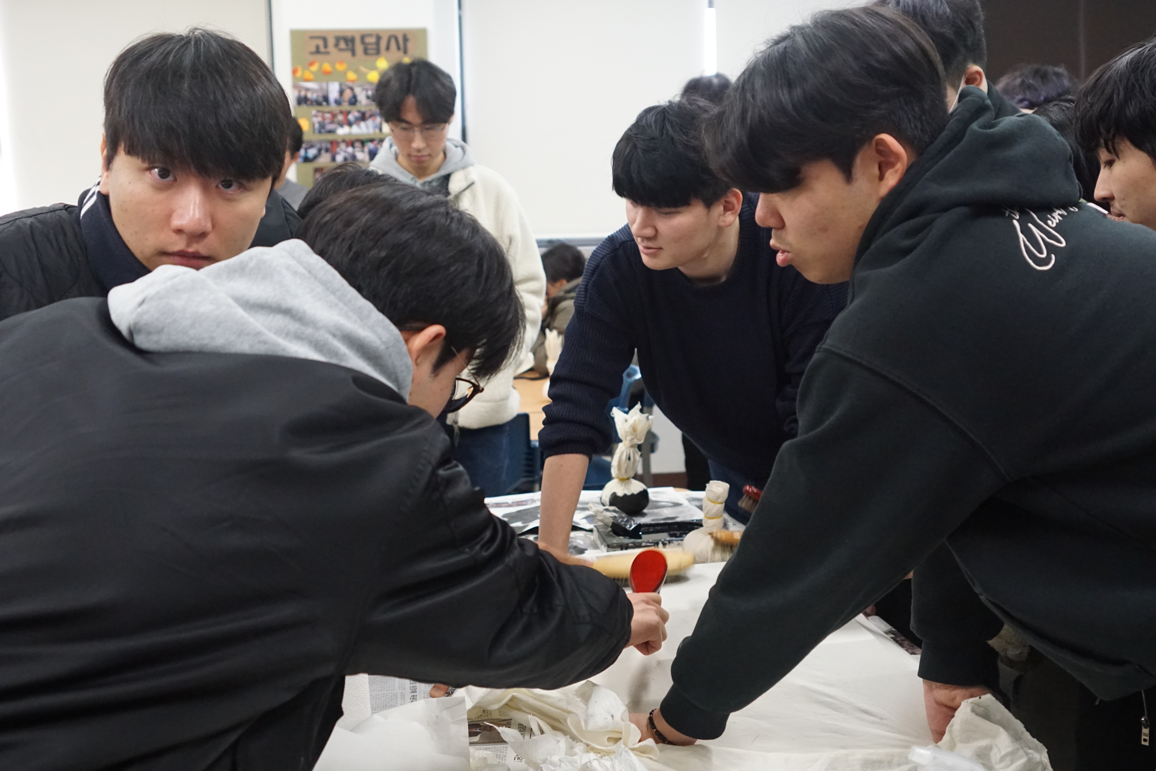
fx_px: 1156
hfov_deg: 53.1
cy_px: 386
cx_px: 578
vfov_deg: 36.9
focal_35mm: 36
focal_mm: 24
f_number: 2.8
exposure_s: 1/160
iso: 2000
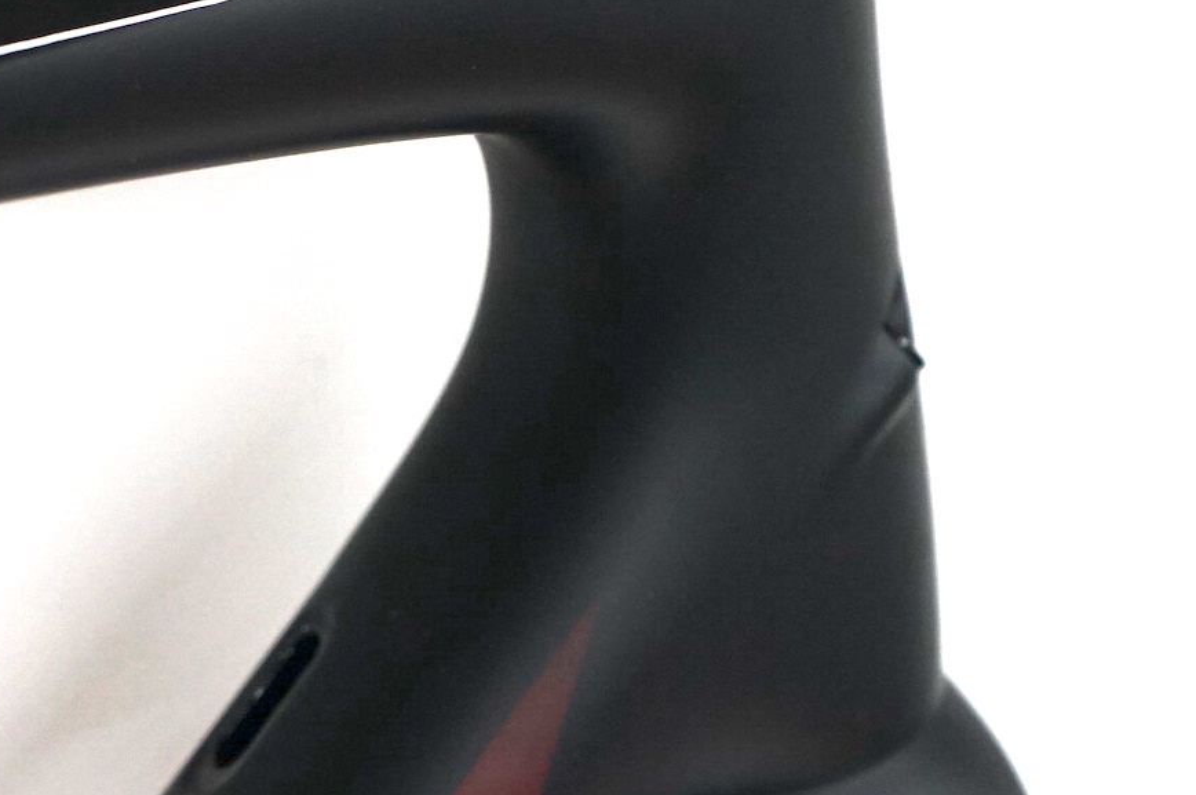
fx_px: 3253
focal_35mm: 98
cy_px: 163
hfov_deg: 20.7
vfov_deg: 13.9
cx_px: 354
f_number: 4
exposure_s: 1/60
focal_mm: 37
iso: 1000
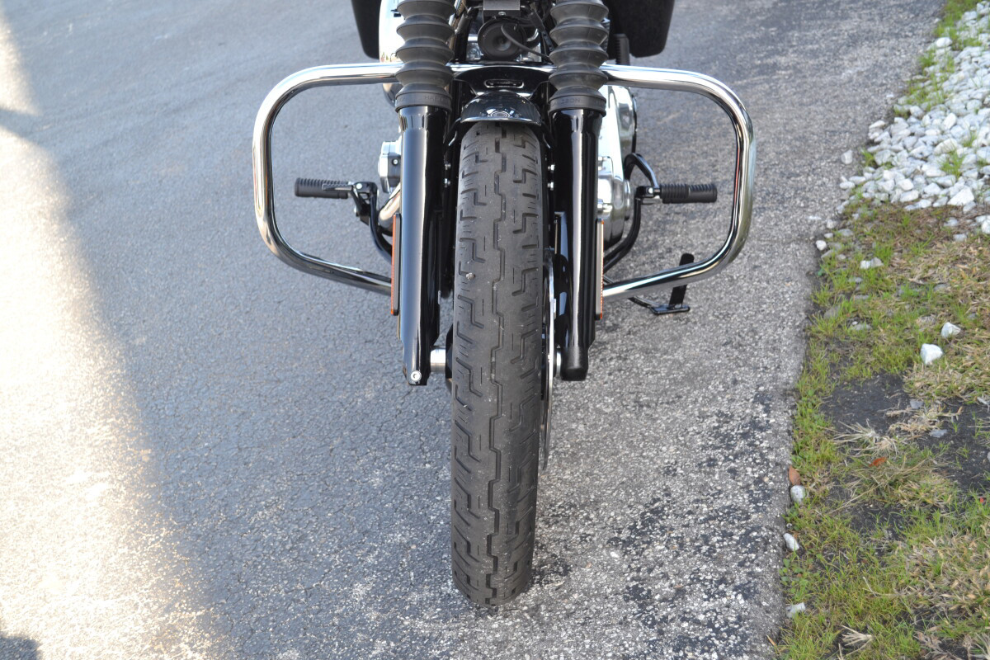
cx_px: 495
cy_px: 330
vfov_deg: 30.8
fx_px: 1196
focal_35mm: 44
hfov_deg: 45.0
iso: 250
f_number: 5.6
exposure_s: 1/125
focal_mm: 29
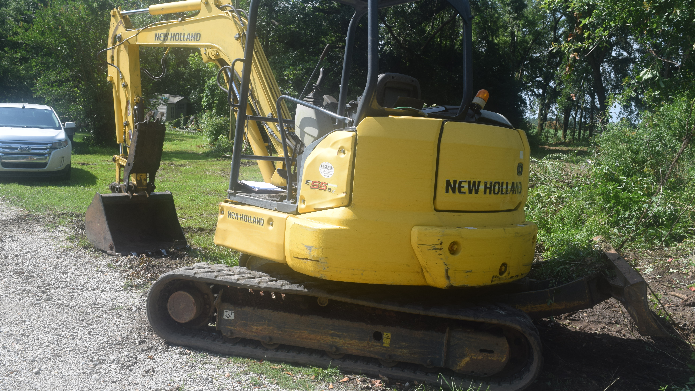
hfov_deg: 56.6
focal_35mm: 35
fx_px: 645
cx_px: 350
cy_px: 164
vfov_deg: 33.6
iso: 200
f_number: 9
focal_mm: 22
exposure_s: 1/320
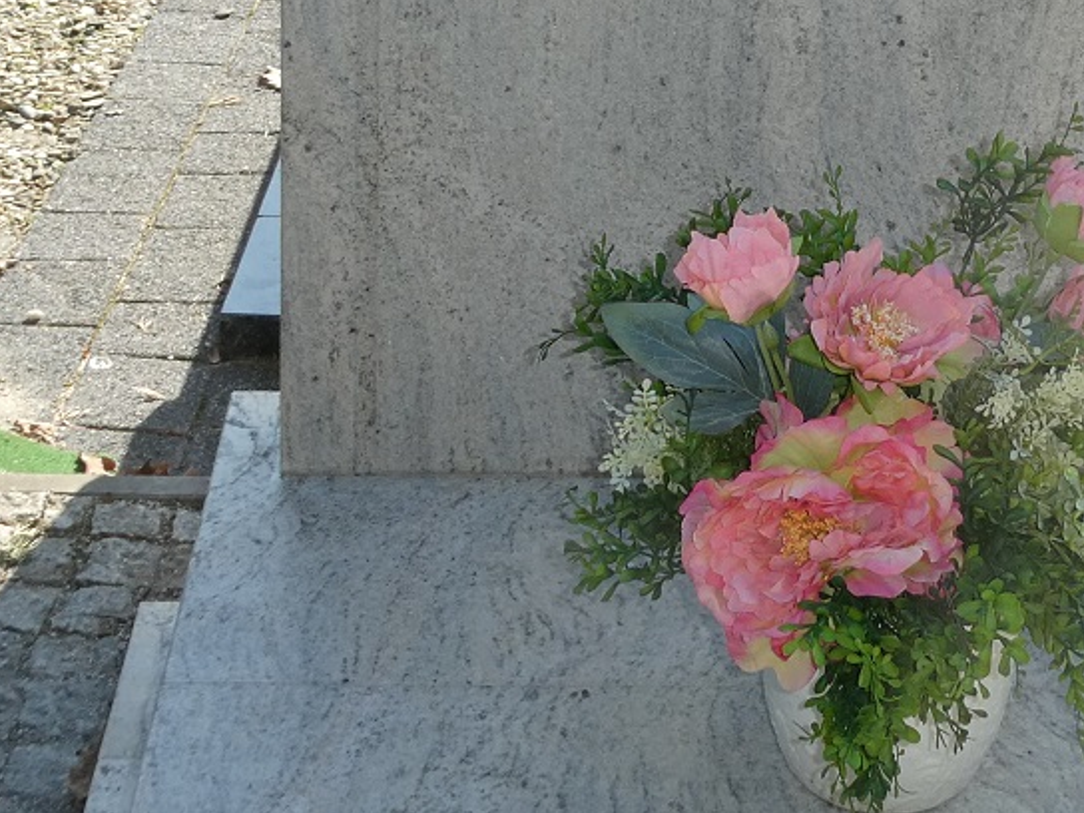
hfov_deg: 20.1
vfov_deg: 14.7
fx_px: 3038
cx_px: 773
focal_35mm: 97
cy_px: -207
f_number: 3.6
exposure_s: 1/320
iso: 80
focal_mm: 5.8
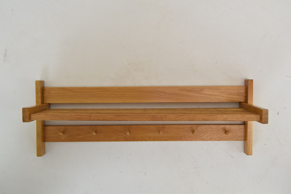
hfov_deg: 49.5
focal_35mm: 39
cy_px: 97
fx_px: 315
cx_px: 146
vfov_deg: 34.3
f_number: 7.1
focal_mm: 26
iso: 1600
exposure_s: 1/200
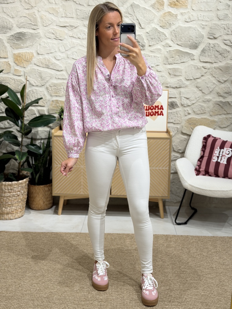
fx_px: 429
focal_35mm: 48
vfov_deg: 39.7
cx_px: 116
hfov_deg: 30.3
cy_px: 154
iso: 50
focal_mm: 6.76
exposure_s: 1/100
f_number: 1.78
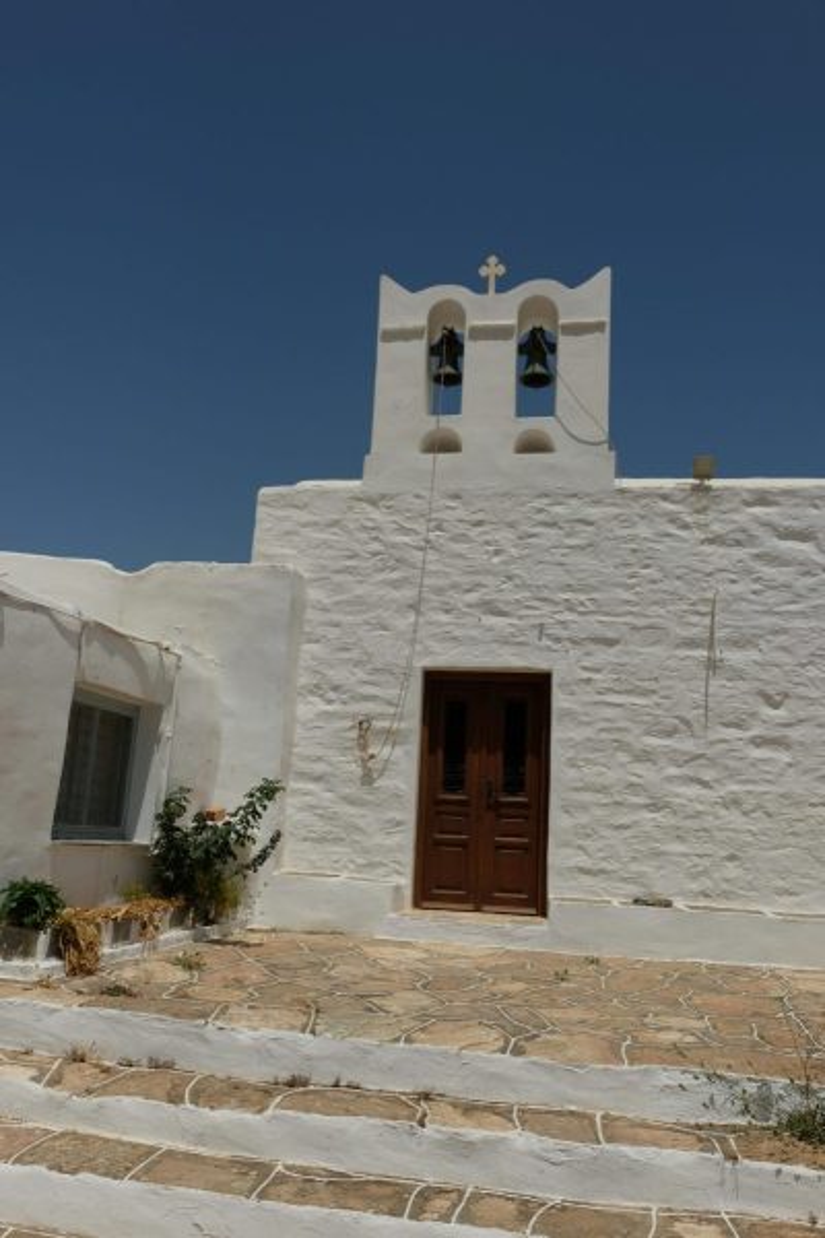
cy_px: 619
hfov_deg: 47.9
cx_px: 412
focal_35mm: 27
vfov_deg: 67.4
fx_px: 928
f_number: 7.1
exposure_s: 1/1800
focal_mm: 18
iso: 200
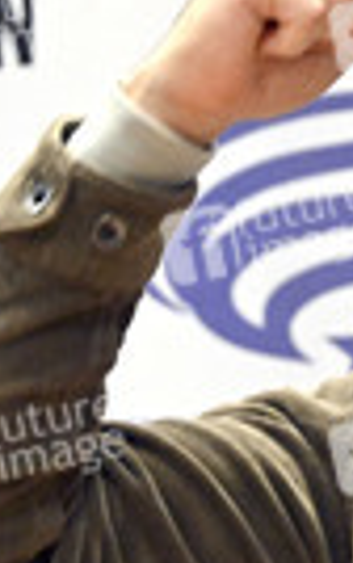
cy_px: 340
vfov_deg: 5.1
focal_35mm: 410
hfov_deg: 3.2
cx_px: 746
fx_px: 6297
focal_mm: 120
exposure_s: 1/80
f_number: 5.6
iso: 6400
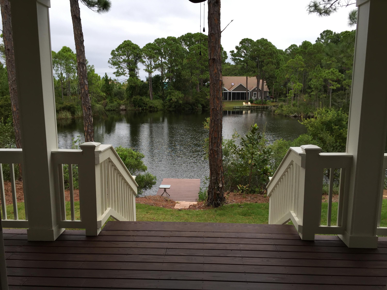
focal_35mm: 29
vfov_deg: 48.2
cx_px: 194
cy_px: 145
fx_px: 324
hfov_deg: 61.7
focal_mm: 4.15
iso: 32
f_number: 2.2
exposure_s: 1/608
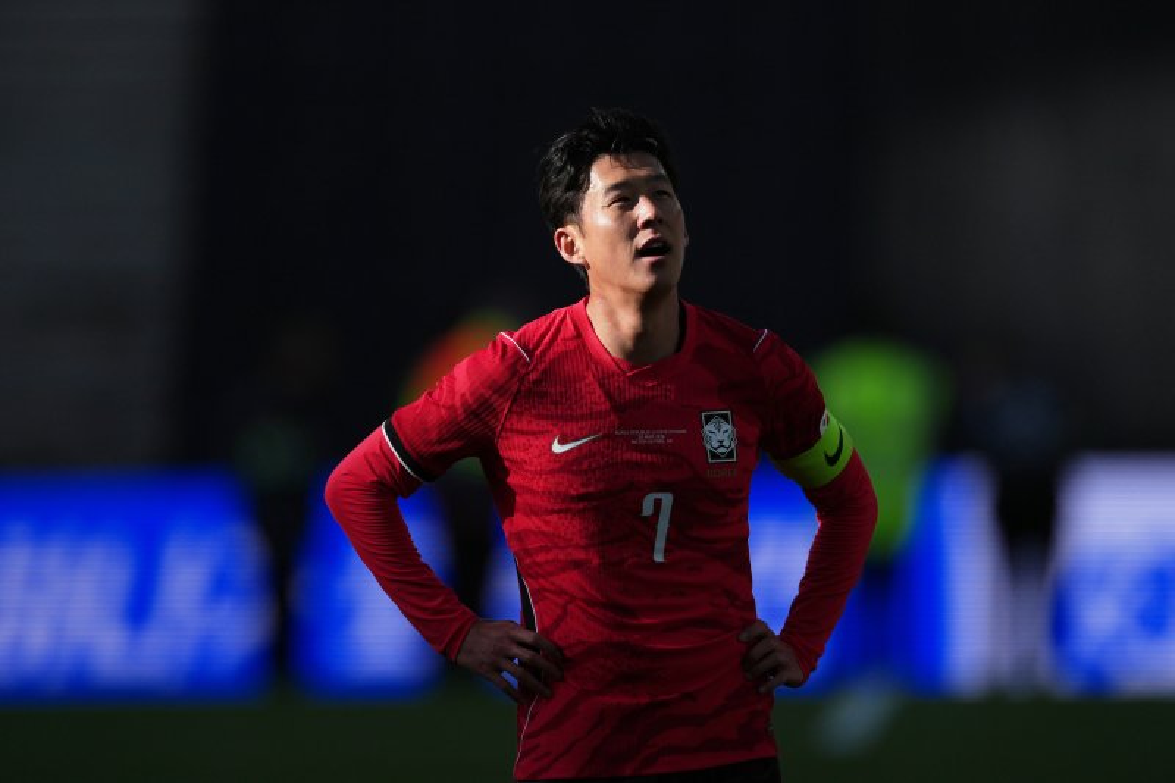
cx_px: 588
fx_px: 29367
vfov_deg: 1.5
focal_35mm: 900
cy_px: 392
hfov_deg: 2.3
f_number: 4
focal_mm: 600
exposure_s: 1/4000
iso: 200
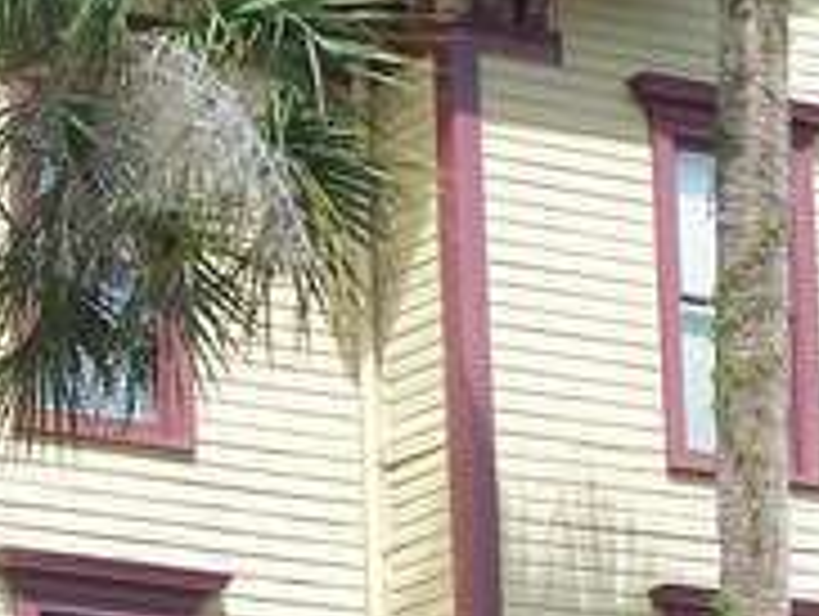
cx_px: 328
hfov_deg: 10.4
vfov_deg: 7.8
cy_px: 751
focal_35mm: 189
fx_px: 4478
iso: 64
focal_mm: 9.1
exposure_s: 1/640
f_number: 3.2
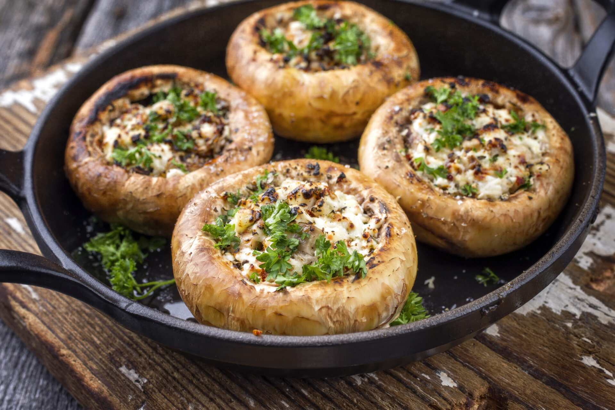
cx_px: 308
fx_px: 854
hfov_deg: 39.6
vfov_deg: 27.0
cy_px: 205
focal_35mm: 50
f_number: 9
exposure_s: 1/200
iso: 100
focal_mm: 50
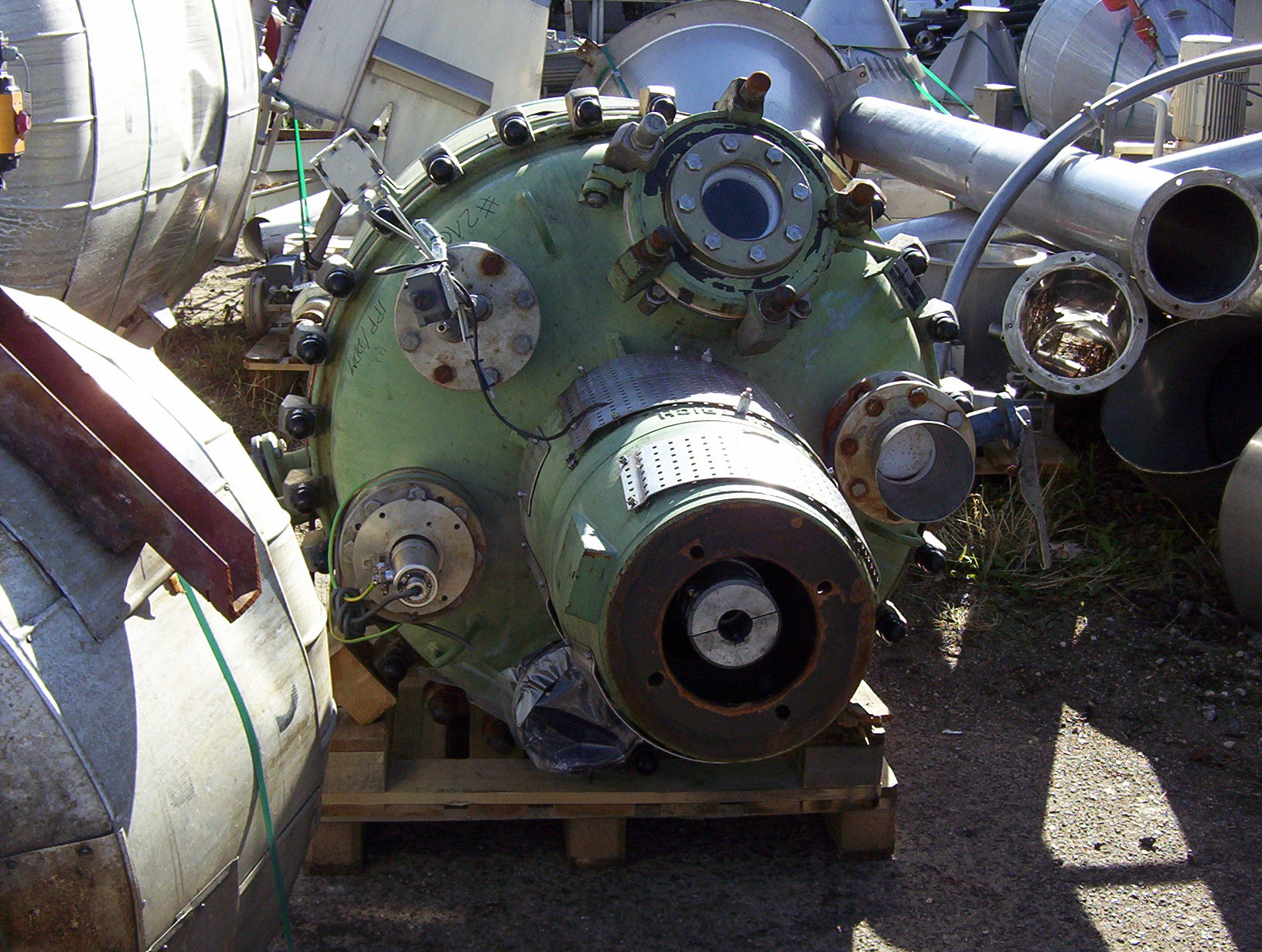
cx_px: 631
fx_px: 1900
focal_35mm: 52
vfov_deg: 28.1
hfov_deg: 36.7
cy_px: 476
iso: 100
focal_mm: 6.78
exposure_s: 1/412
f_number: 4.22
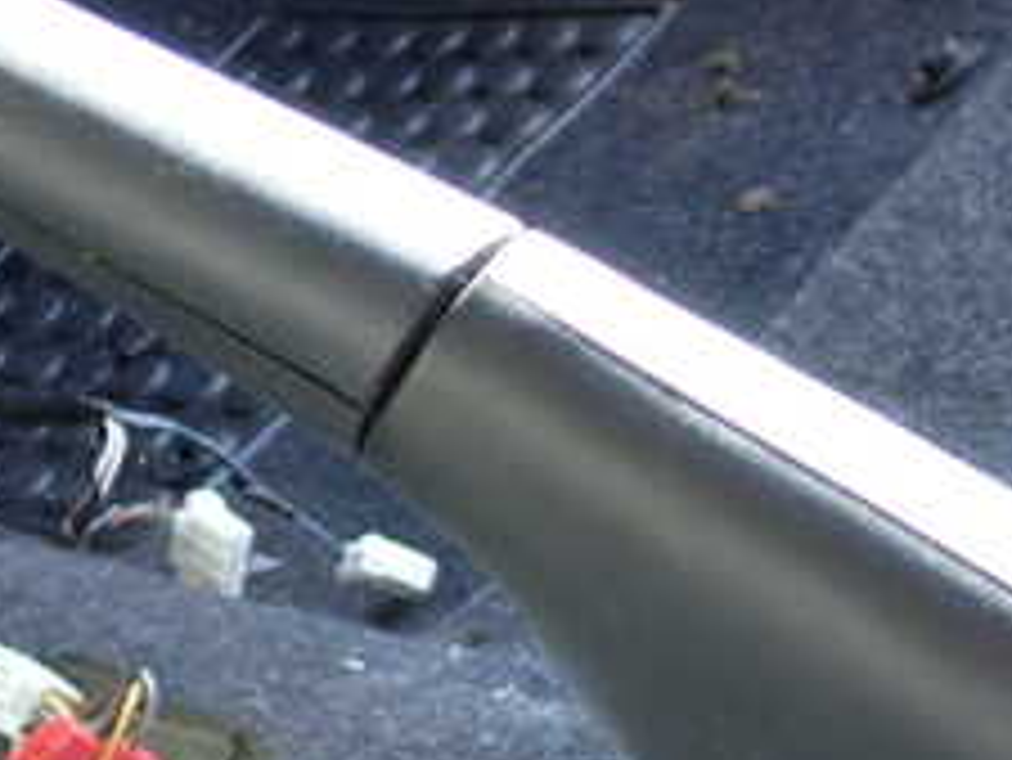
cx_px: 814
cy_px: 791
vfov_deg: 15.1
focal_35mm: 96
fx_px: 2808
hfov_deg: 20.2
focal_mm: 6.37
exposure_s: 1/125
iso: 200
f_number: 2.5
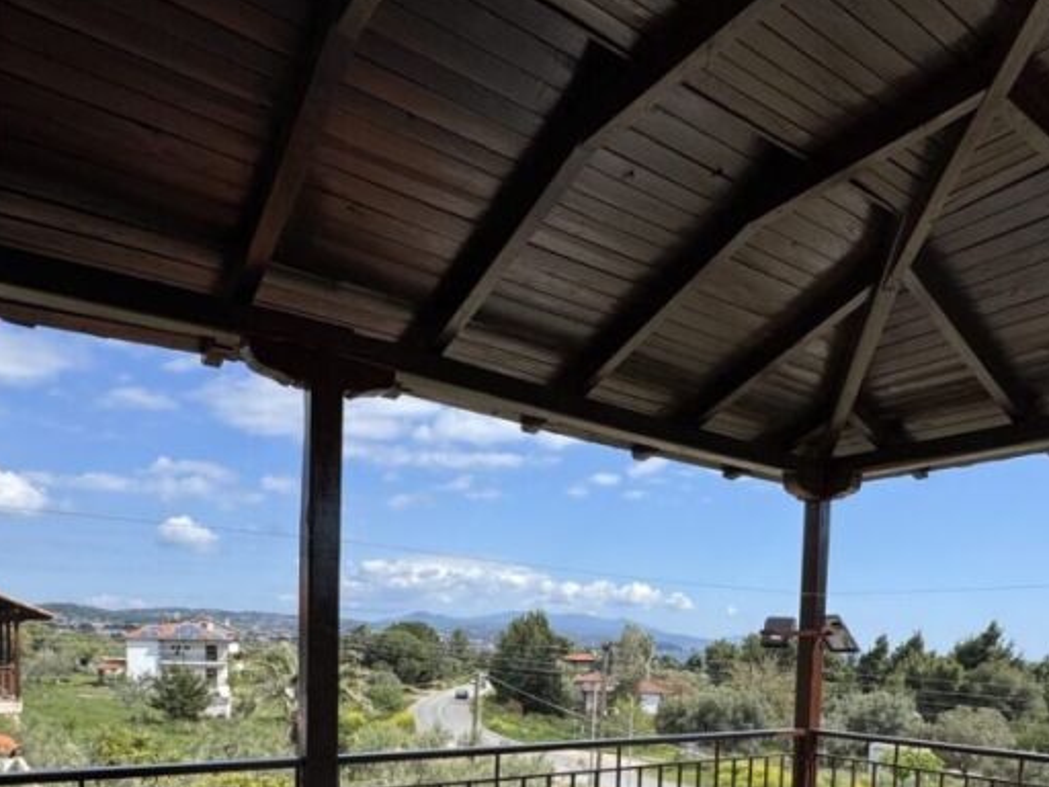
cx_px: 633
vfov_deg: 45.2
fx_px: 849
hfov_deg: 62.8
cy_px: 707
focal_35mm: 28
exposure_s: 1/1789
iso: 50
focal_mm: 2.22
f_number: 2.2
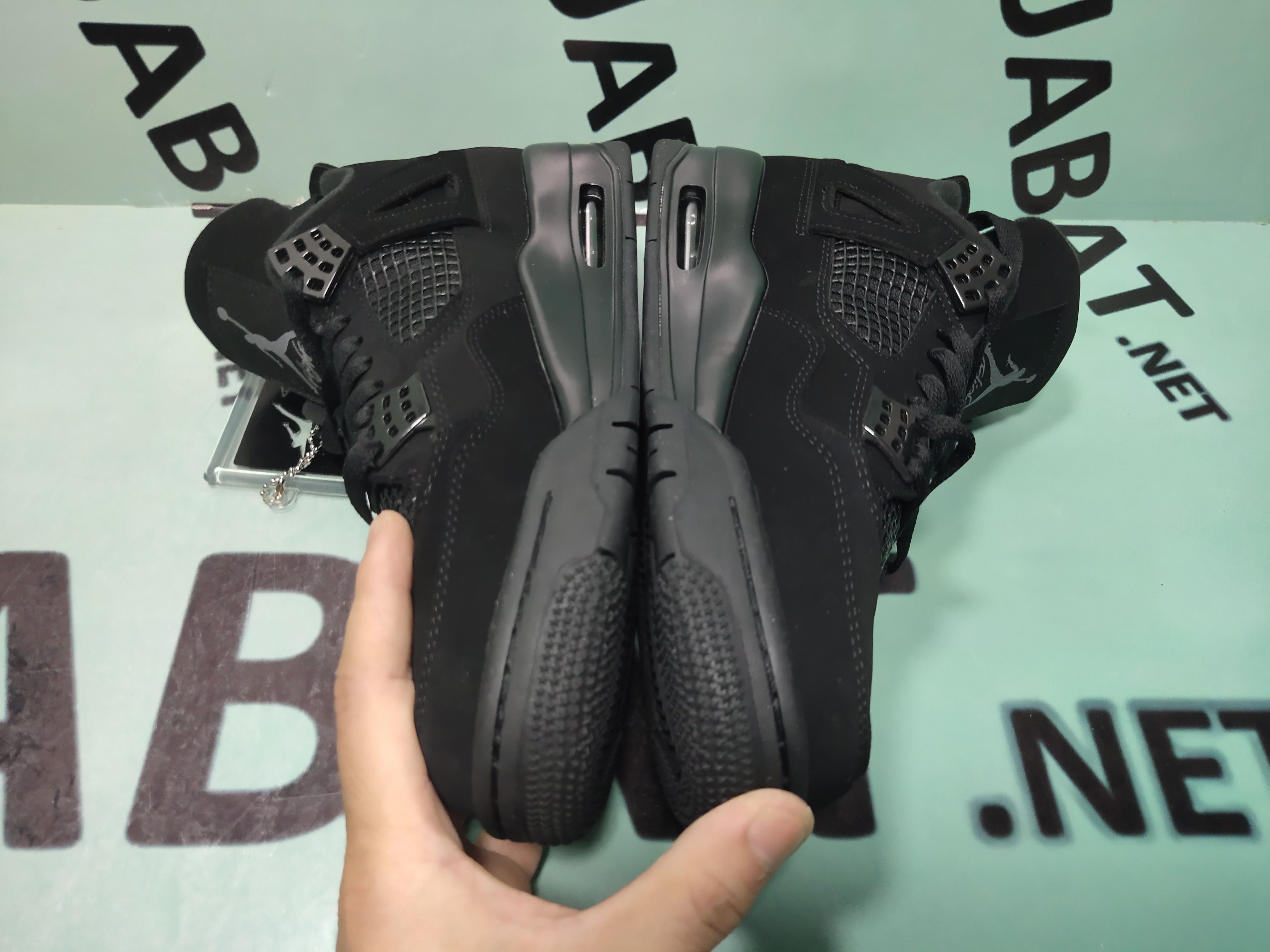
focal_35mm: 30
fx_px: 1101
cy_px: 476
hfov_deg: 60.0
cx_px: 635
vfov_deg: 46.8
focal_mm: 4.35
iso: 159
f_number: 1.79
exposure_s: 1/100
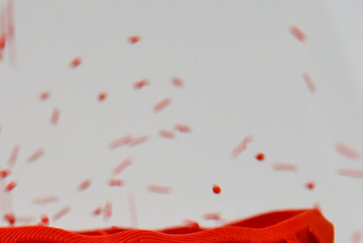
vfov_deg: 6.8
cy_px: 253
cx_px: -17
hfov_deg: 10.0
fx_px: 2048
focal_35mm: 203
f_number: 4
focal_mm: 75
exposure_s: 1/125
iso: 2800
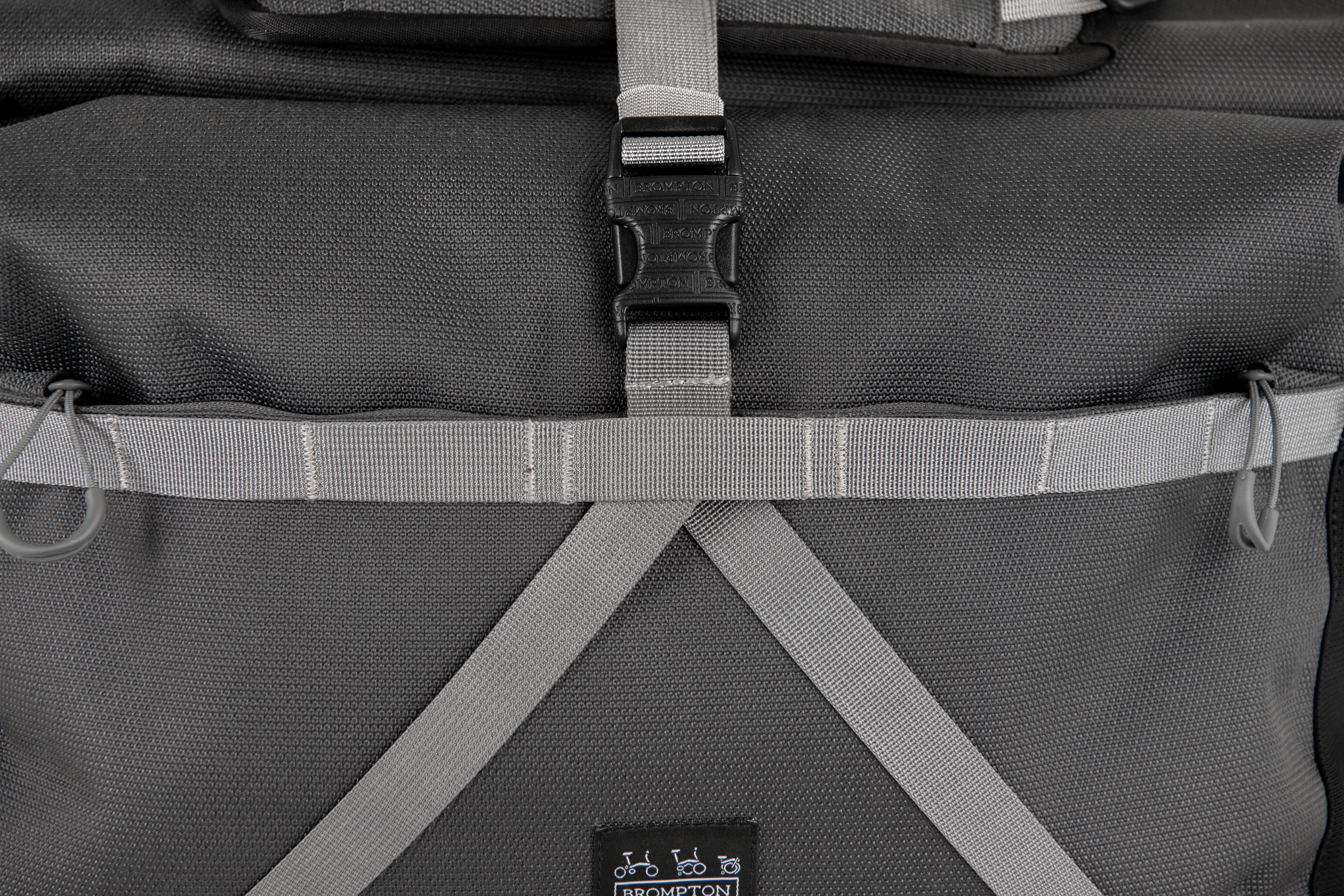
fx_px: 2613
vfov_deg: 19.5
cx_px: 672
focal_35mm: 70
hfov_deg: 28.8
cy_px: 448
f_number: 8
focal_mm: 70
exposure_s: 1/125
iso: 100
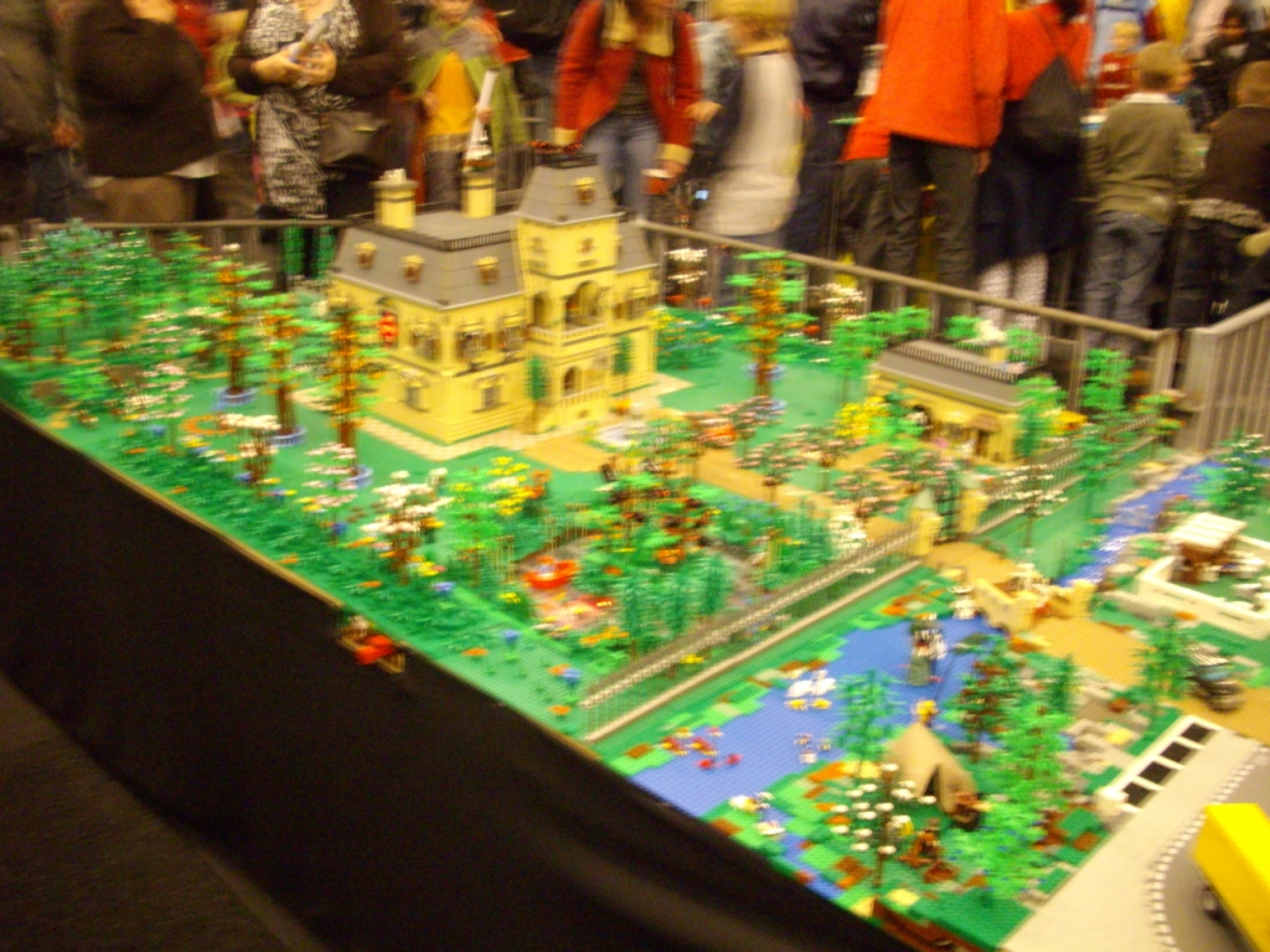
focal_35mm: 37
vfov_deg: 38.7
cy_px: 476
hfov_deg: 50.1
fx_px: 1357
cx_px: 635
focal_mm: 6.2
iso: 400
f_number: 2.8
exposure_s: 1/5
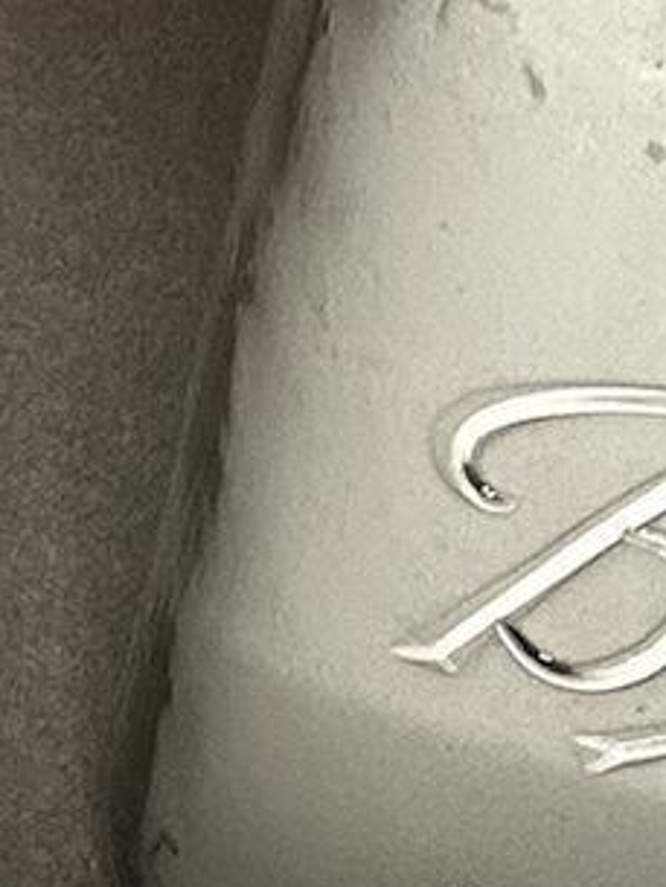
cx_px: 355
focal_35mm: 131
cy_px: 1281
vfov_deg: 14.2
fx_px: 3358
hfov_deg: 11.3
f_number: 1.9
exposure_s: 1/60
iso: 100
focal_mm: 2.69
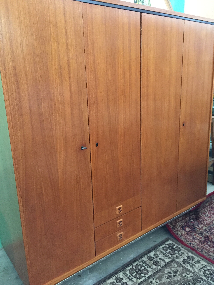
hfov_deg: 48.2
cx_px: 107
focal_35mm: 29
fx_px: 239
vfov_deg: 61.7
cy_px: 142
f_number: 2.2
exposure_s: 1/17
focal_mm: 4.15
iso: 250
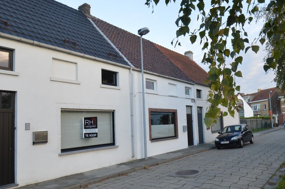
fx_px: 206
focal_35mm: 26
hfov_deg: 67.5
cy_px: 103
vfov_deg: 49.4
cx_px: 190
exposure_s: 1/125
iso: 360
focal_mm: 10
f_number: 5.6
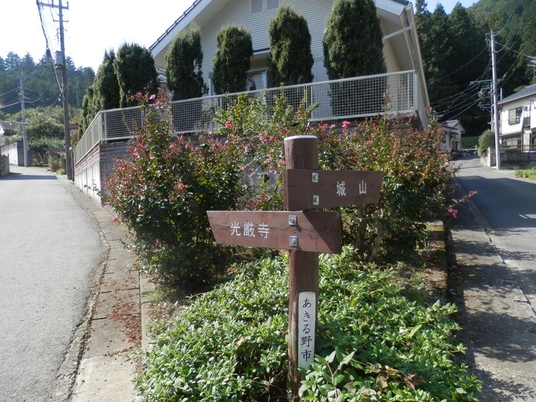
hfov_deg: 69.4
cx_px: 268
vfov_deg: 54.9
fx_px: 387
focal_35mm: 25
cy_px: 201
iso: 80
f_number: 3
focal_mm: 4.5
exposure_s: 1/500
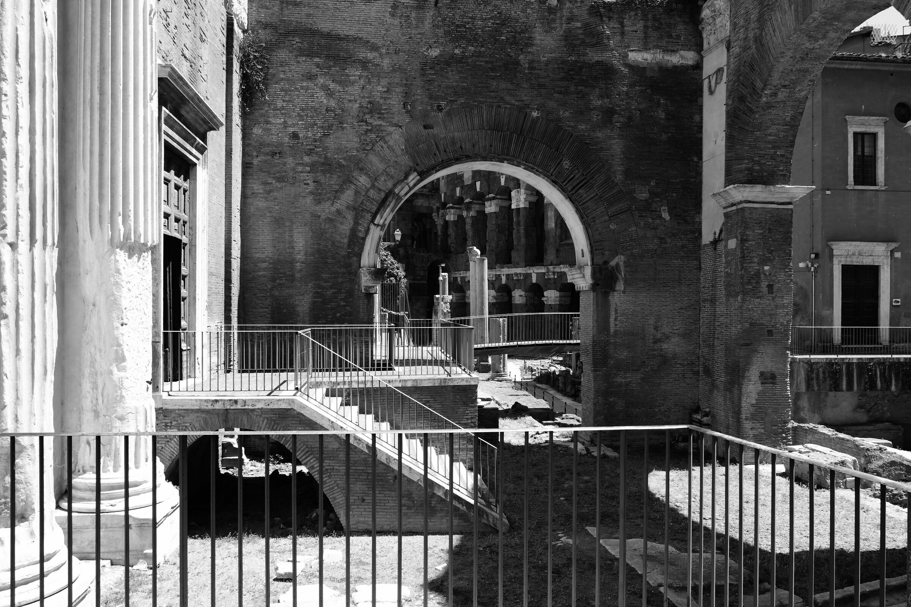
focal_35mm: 27
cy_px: 304
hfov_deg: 67.4
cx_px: 456
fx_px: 683
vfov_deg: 47.9
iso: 200
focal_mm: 18
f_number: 7.1
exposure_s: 1/220
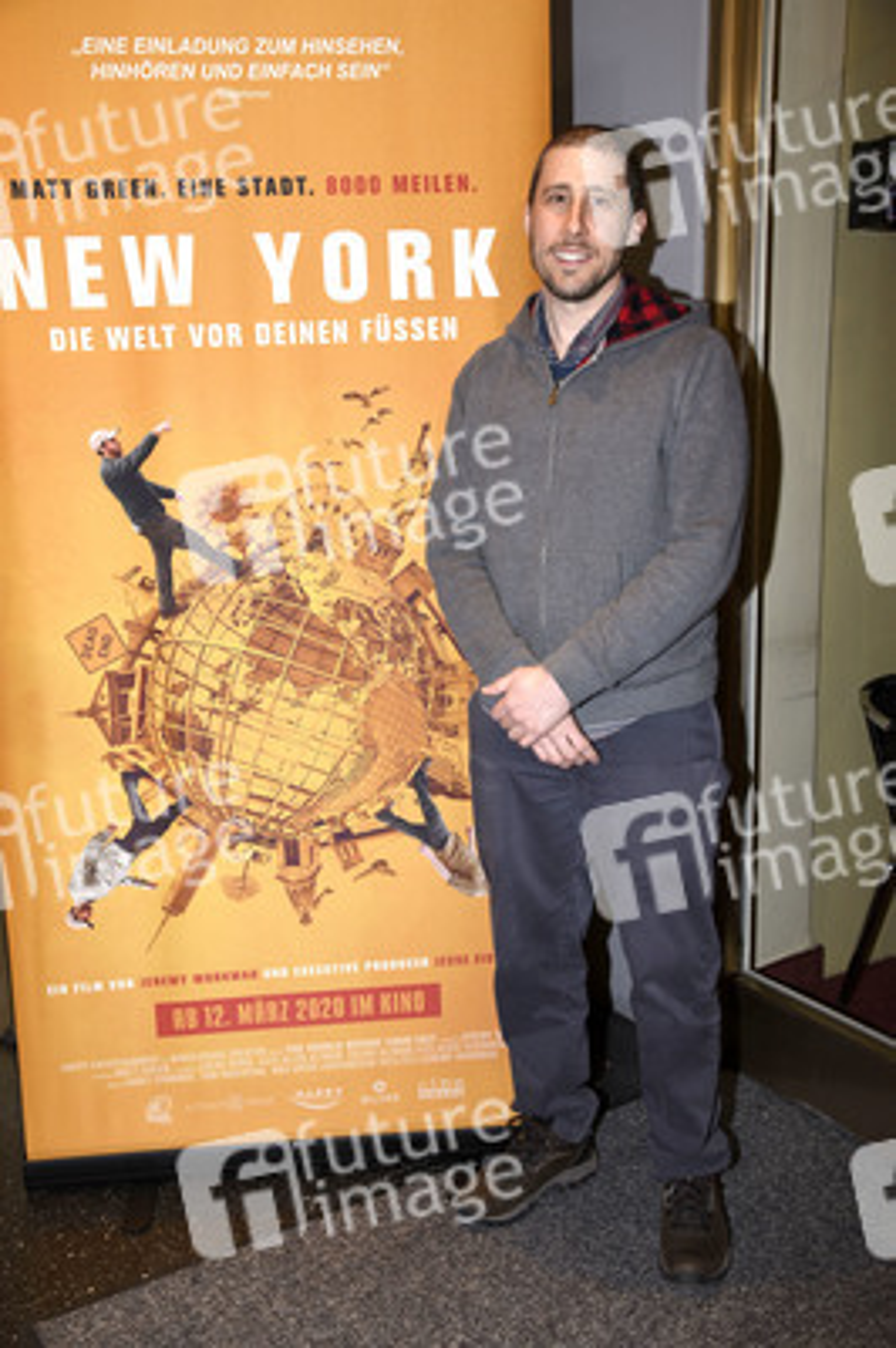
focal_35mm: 38
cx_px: 448
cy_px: 674
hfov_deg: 35.0
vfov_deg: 50.7
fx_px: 1421
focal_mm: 38
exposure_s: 1/50
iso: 800
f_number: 6.3
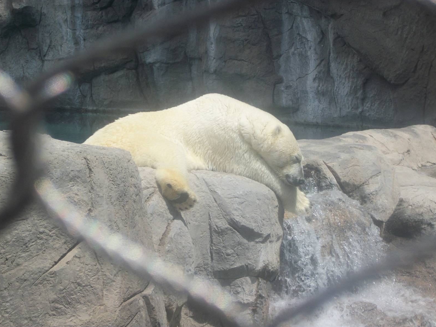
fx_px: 1222
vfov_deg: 15.2
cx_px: 218
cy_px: 163
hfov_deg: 20.2
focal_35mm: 97
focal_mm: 17.1
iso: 80
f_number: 5.2
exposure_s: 1/640
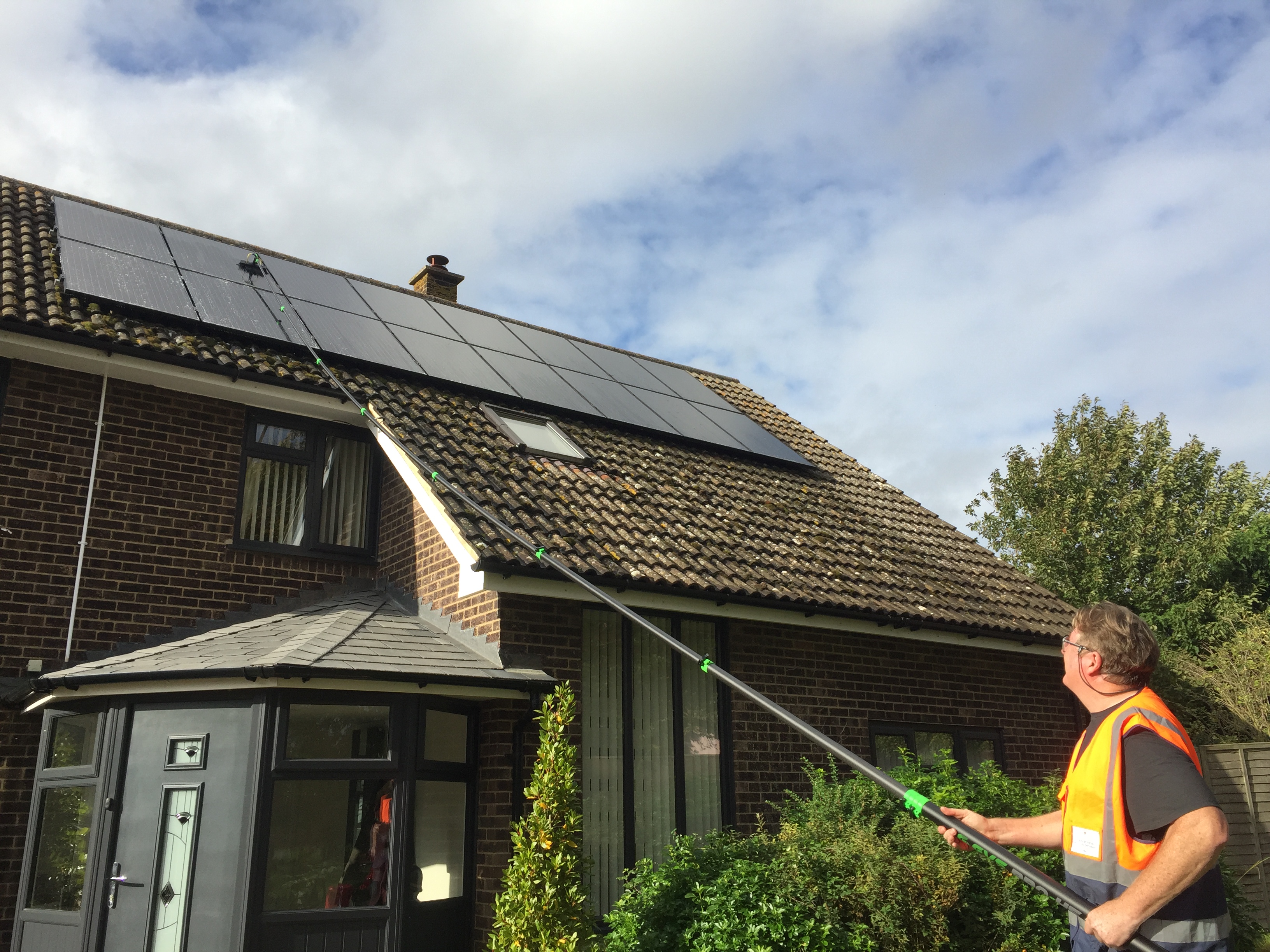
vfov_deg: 48.2
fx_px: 1064
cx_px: 635
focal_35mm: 29
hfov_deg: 61.7
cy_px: 476
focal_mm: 4.15
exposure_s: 1/1464
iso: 32
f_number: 2.2
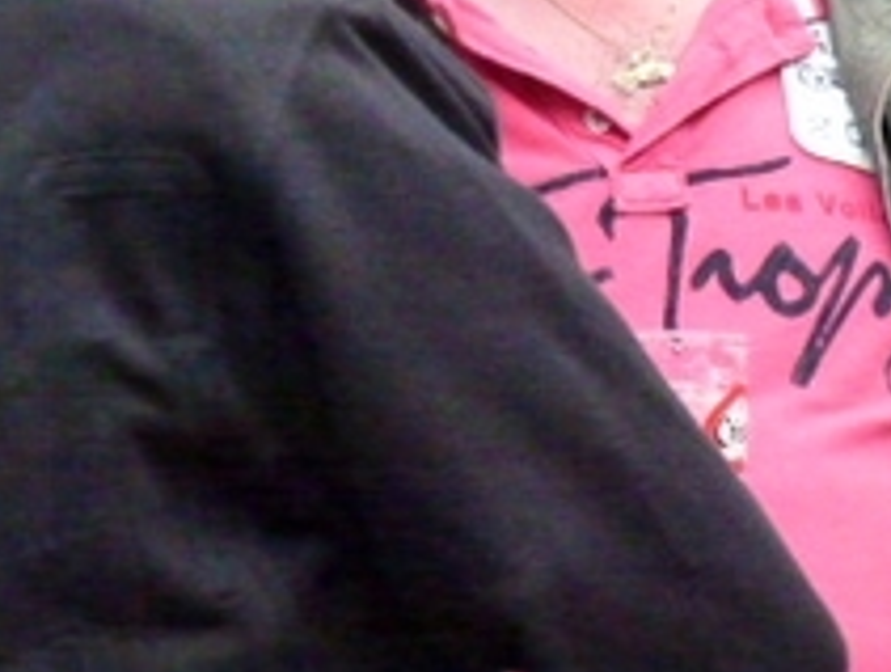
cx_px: 156
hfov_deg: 2.5
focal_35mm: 786
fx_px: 20266
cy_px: -17
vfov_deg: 1.9
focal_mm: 49.8
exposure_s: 1/160
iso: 1250
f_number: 4
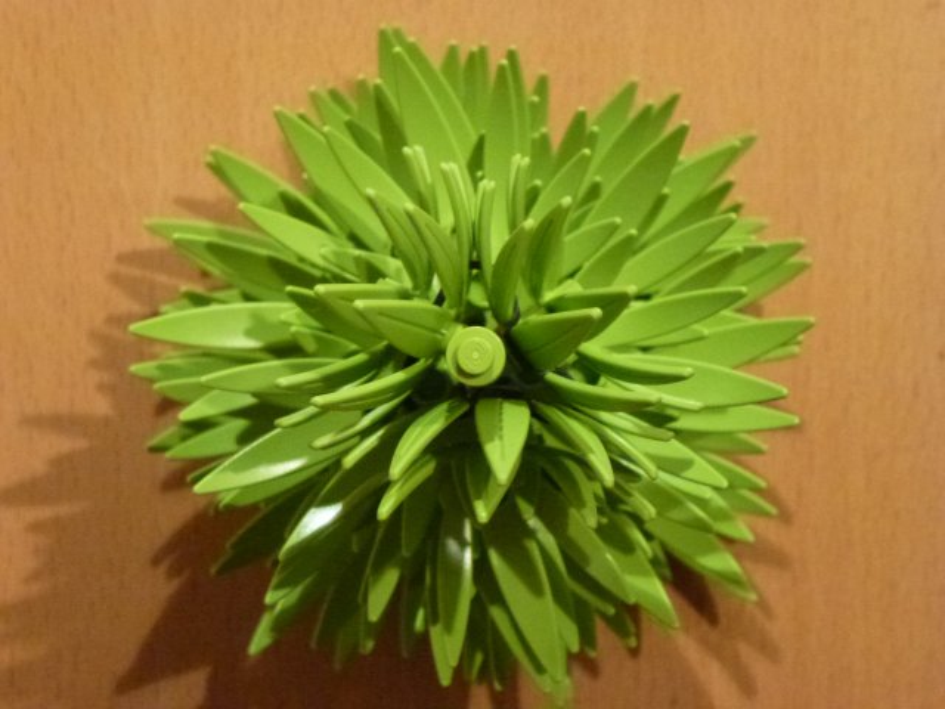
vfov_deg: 14.2
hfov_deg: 18.9
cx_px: 472
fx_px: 2839
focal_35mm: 104
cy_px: 354
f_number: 5
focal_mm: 18.7
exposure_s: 1/15
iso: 800
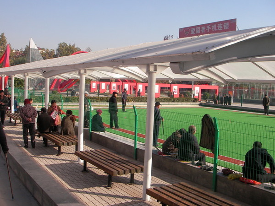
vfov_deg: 37.7
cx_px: 138
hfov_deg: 49.0
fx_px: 302
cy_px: 103
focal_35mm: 38
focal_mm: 6.3
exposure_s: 1/205
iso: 50
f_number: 6.6
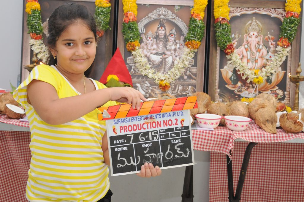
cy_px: 101
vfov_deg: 23.7
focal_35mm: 57
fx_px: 481
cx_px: 152
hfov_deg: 35.1
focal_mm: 38
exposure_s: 1/80
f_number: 4.5
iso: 1250
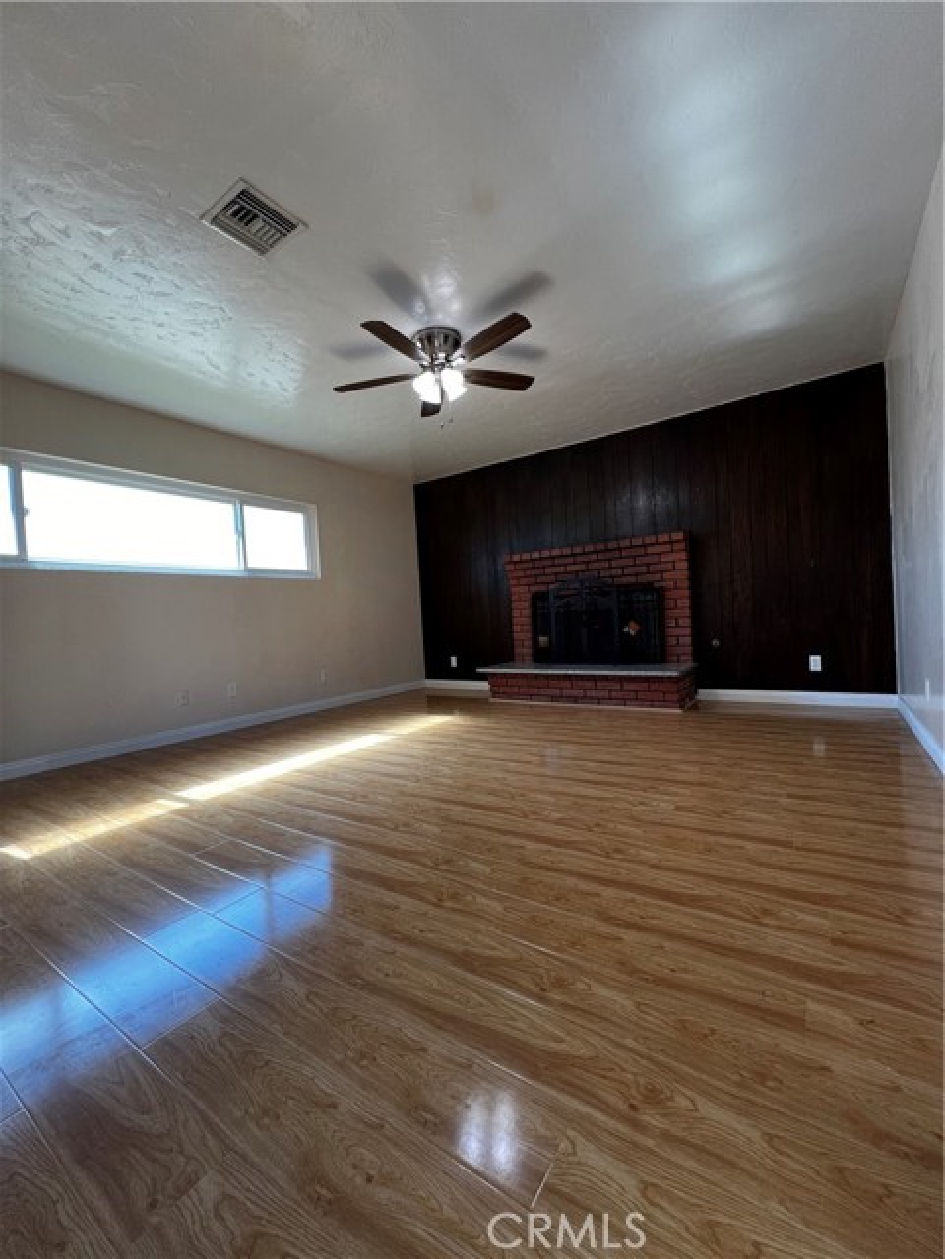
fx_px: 473
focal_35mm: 13
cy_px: 630
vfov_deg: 106.2
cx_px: 472
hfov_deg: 89.9
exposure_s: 1/120
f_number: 1.8
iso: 125
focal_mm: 1.57
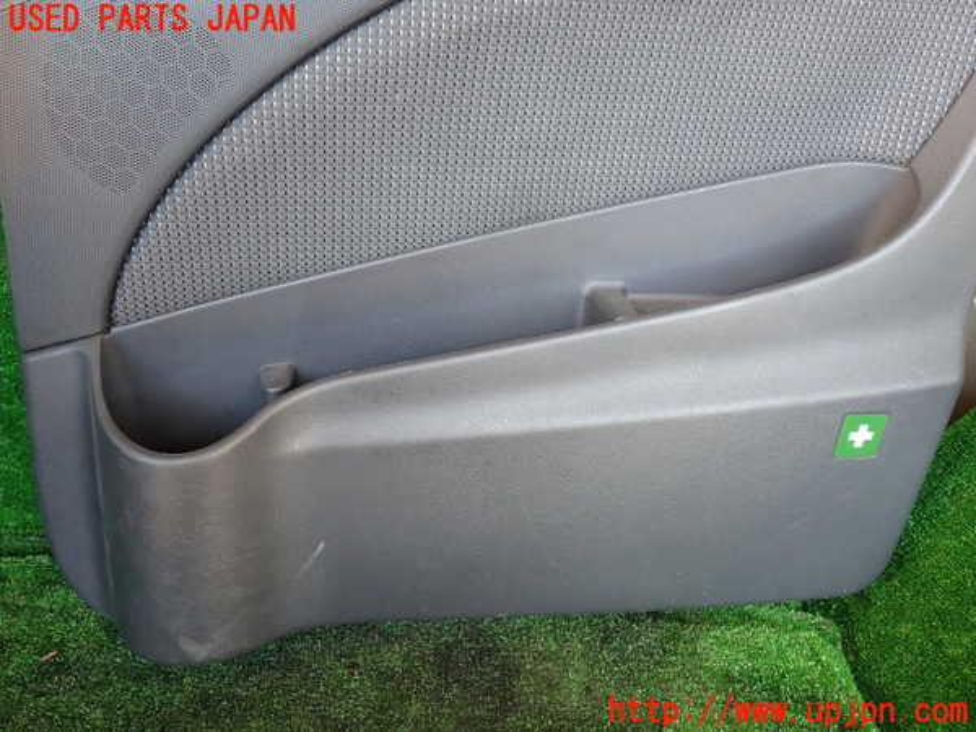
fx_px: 846
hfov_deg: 60.0
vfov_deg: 46.8
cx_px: 488
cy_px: 366
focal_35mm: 30
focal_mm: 5.4
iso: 200
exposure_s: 1/50
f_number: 2.3
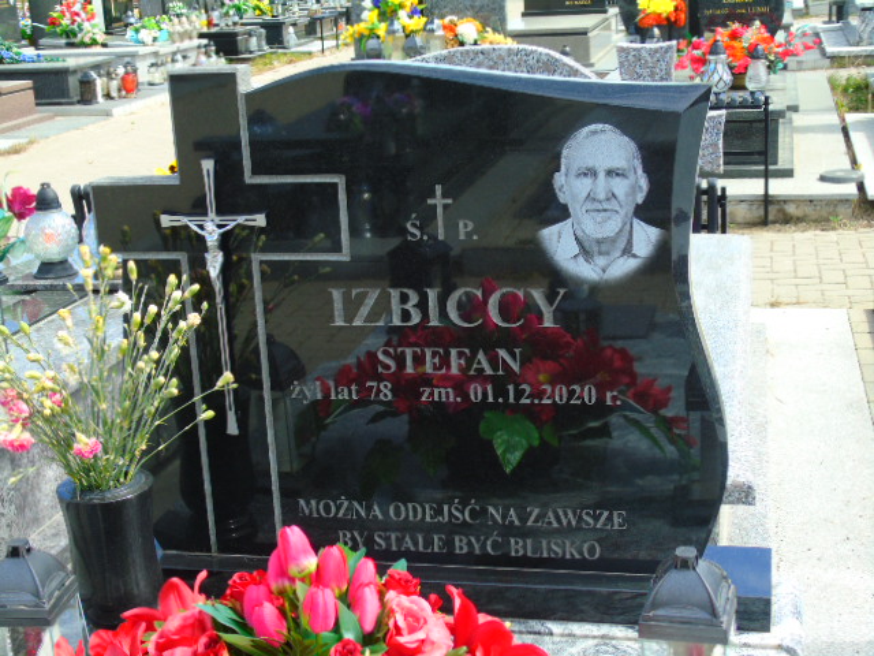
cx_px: 437
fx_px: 1363
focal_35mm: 54
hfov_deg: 35.5
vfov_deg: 27.0
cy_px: 328
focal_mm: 9.6
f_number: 4.3
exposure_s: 1/250
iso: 80
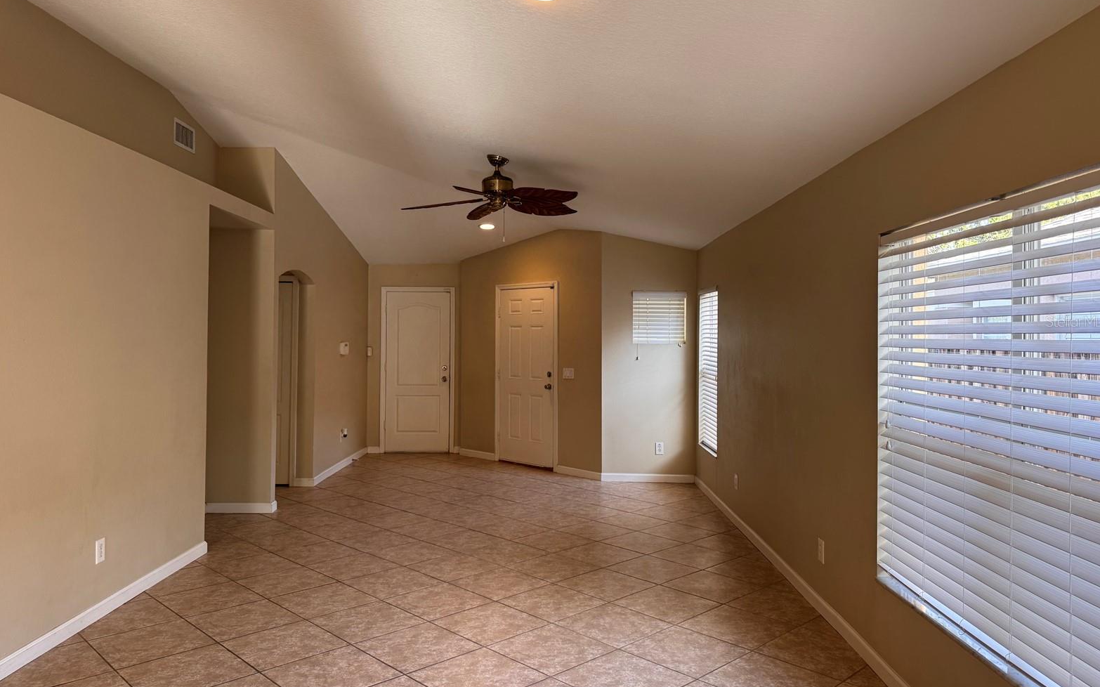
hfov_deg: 70.4
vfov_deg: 47.5
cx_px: 550
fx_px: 779
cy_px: 321
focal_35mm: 26
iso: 125
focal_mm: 6.76
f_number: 1.78
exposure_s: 1/120
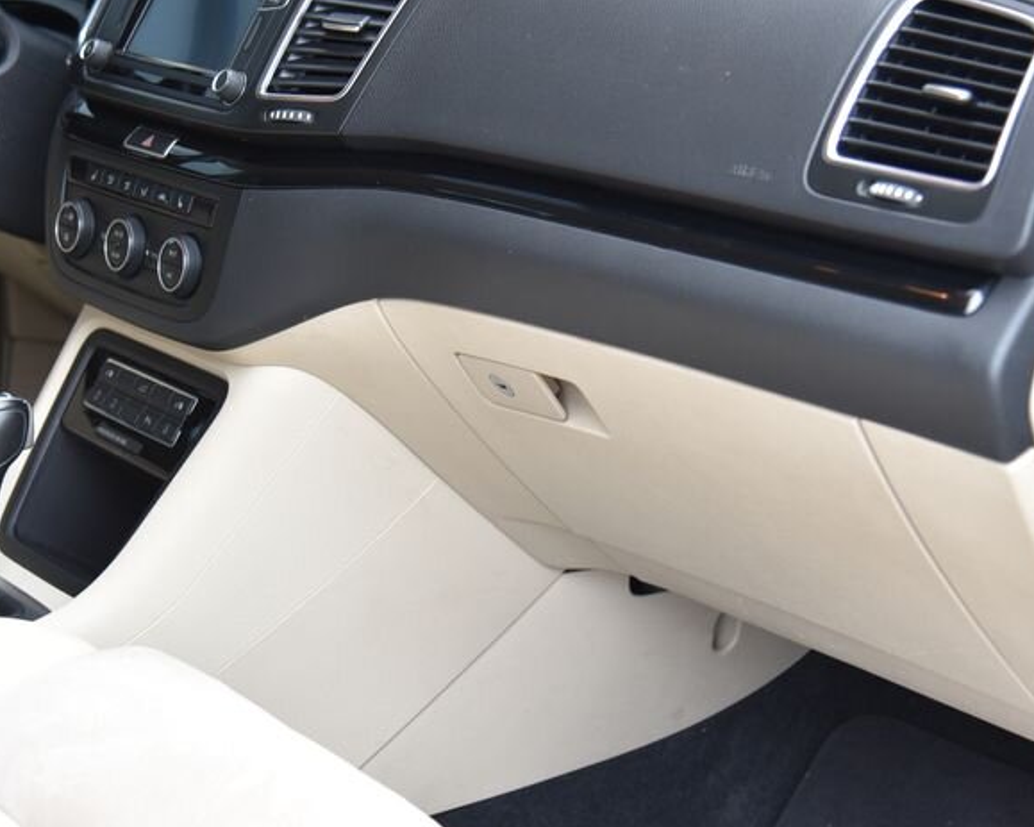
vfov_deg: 18.4
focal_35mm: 83
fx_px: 2540
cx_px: 448
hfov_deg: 23.0
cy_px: 238
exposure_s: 1/40
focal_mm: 50
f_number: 4
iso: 500
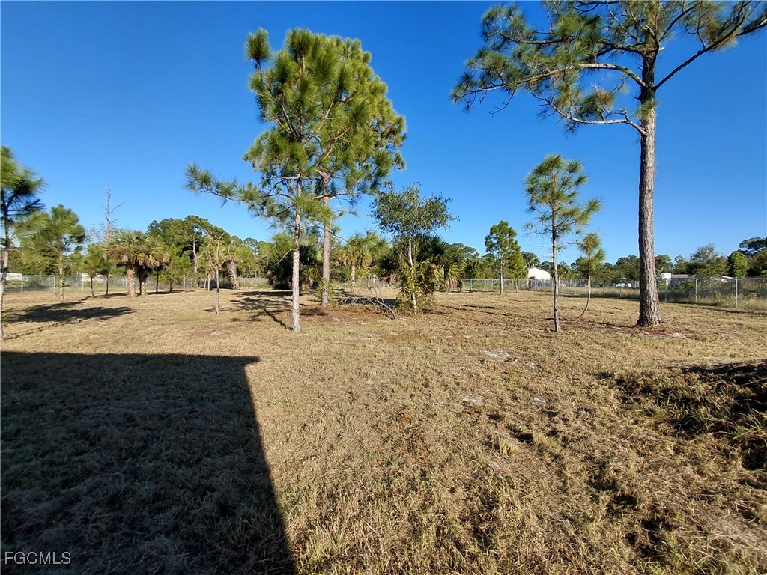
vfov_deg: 78.1
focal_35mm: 16
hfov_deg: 94.5
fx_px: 355
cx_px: 384
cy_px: 288
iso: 40
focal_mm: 1.64
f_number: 2.2
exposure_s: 1/1542
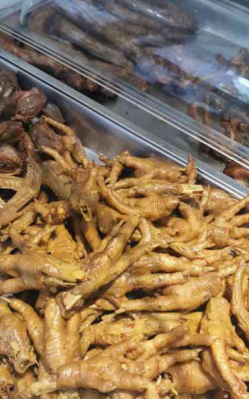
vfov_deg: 47.2
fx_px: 456
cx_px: 127
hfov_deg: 30.5
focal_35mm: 42
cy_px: 205
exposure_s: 1/50
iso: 160
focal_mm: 5.58
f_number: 1.8
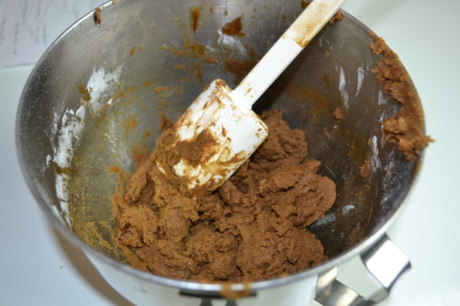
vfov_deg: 40.0
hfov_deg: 57.2
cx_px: 230
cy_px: 153
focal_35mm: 33
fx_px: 422
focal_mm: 22
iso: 250
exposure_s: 1/60
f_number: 4
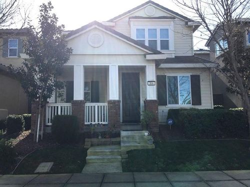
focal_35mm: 29
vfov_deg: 48.2
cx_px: 125
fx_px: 209
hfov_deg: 61.7
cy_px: 94
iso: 25
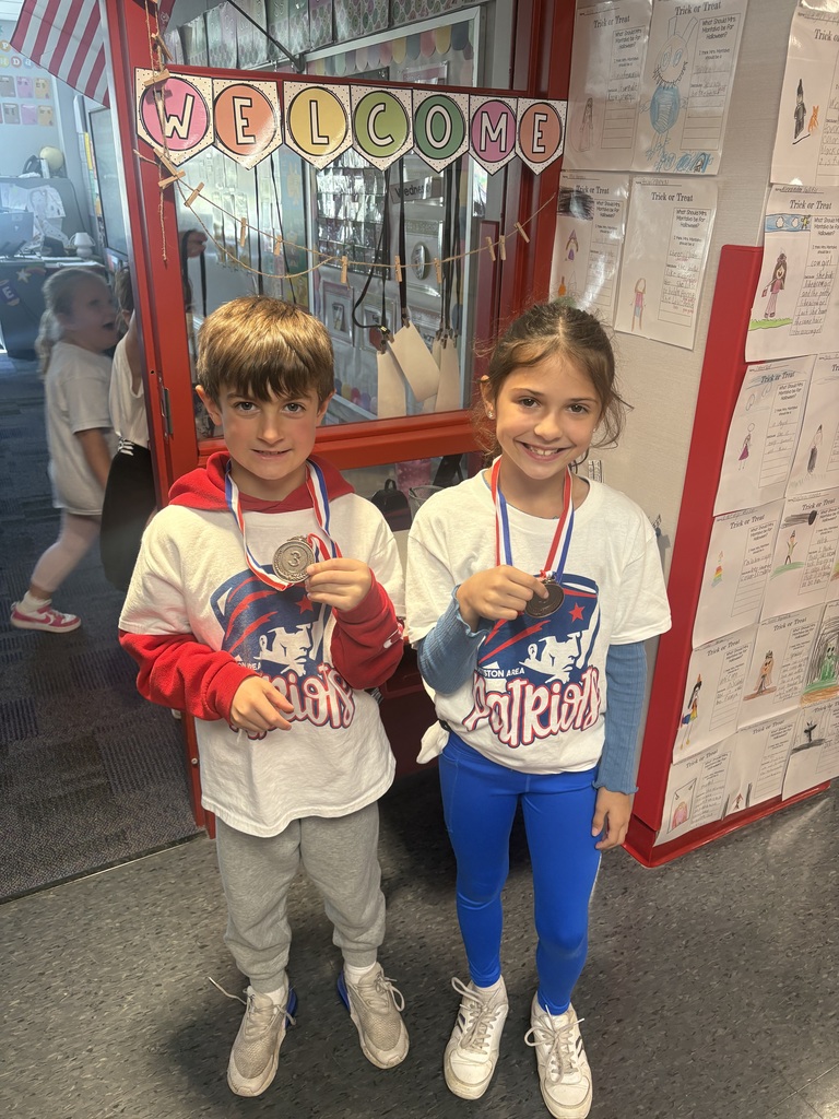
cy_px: 560
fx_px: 840
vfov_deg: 67.3
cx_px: 420
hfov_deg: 53.1
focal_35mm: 26
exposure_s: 1/60
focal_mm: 5.96
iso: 125
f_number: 1.6
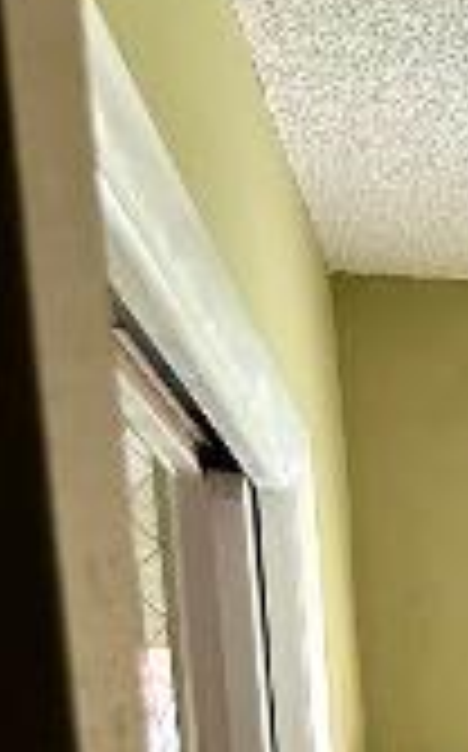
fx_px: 2598
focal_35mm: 127
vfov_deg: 13.9
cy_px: 1518
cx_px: 1260
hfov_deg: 8.9
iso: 125
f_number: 1.5
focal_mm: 5.7
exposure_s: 1/120
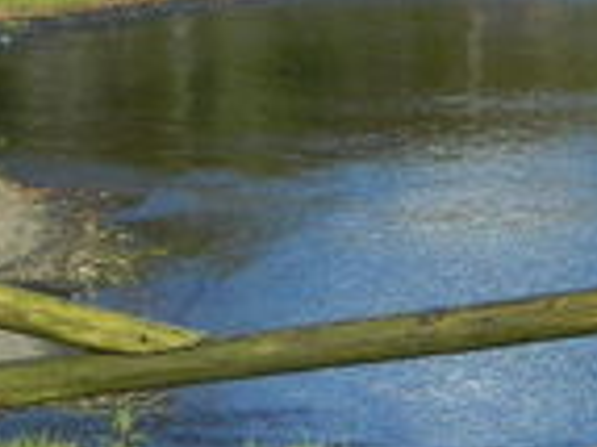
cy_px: -330
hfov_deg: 7.5
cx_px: 434
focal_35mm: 263
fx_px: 4532
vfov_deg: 5.6
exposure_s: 1/1000
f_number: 3.6
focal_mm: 8.4
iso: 110
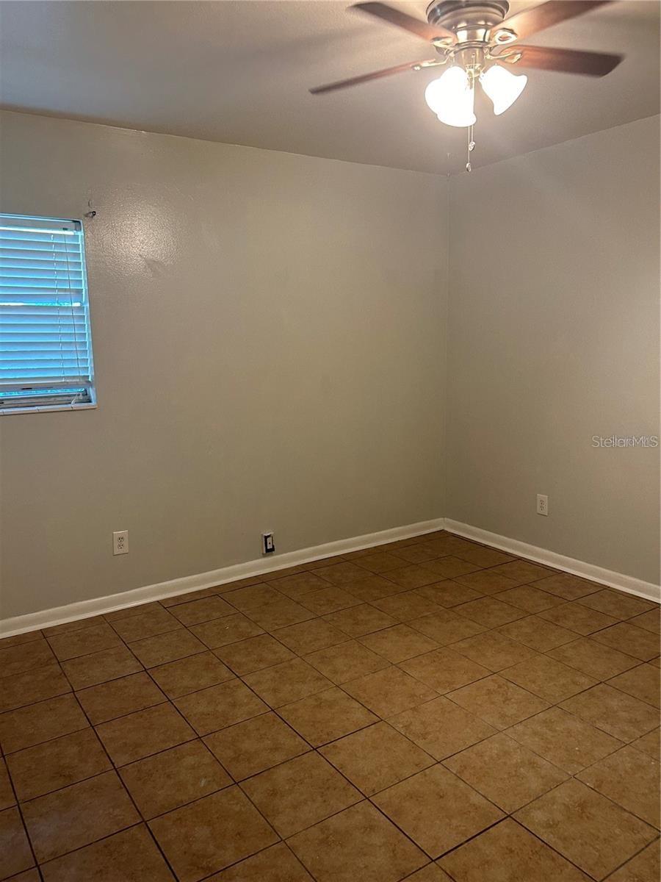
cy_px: 441
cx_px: 330
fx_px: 662
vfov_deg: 67.3
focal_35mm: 26
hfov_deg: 53.1
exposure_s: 1/60
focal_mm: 5.7
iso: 160
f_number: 1.5
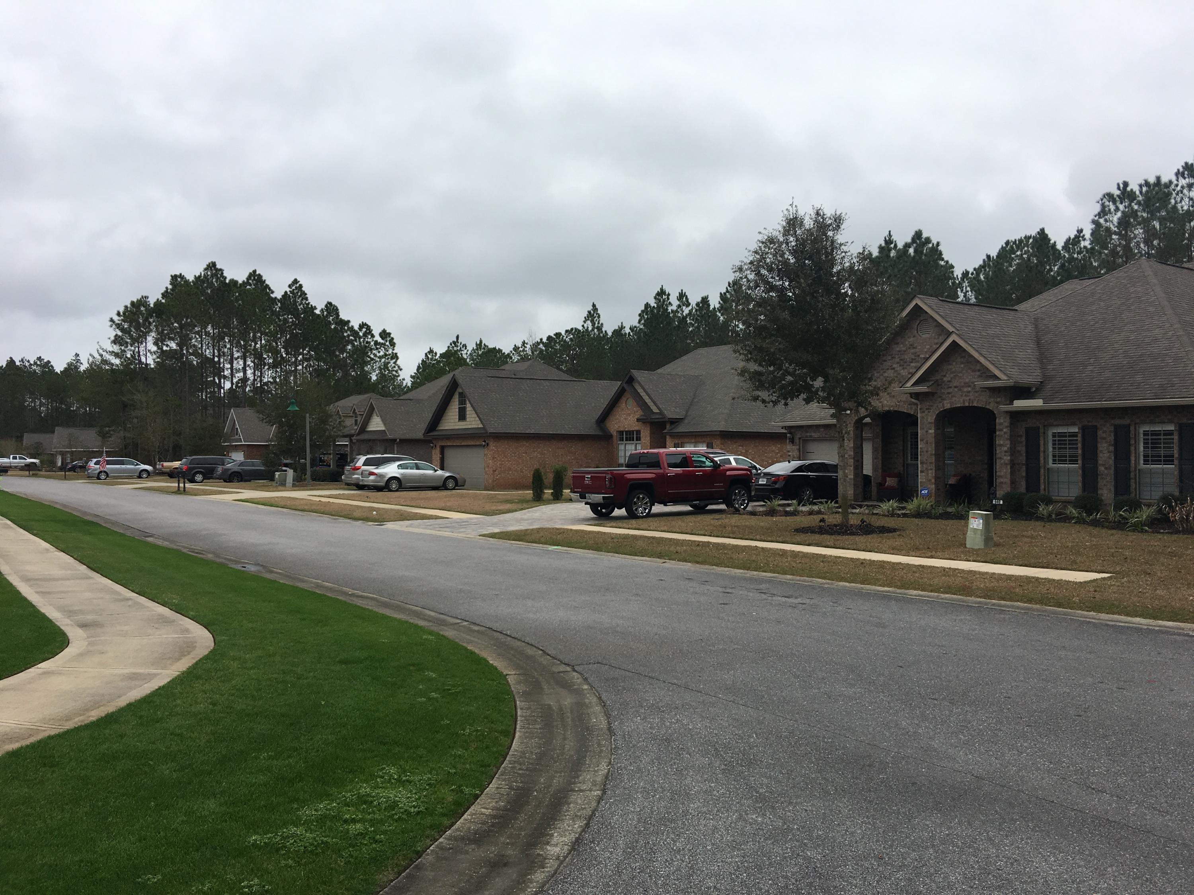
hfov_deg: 61.7
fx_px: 1000
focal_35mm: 29
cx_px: 597
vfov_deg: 48.2
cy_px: 448
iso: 25
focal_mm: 4.15
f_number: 2.2
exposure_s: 1/1709
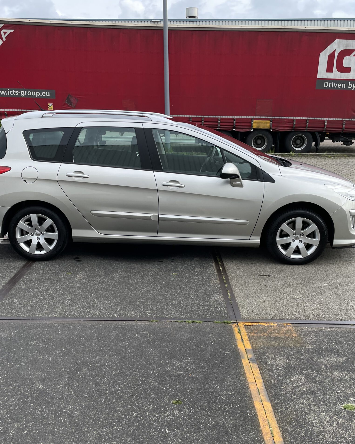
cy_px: 222
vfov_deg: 52.8
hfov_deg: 43.3
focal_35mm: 34
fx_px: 446
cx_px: 168
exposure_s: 1/1103
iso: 32
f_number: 1.6
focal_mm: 4.2
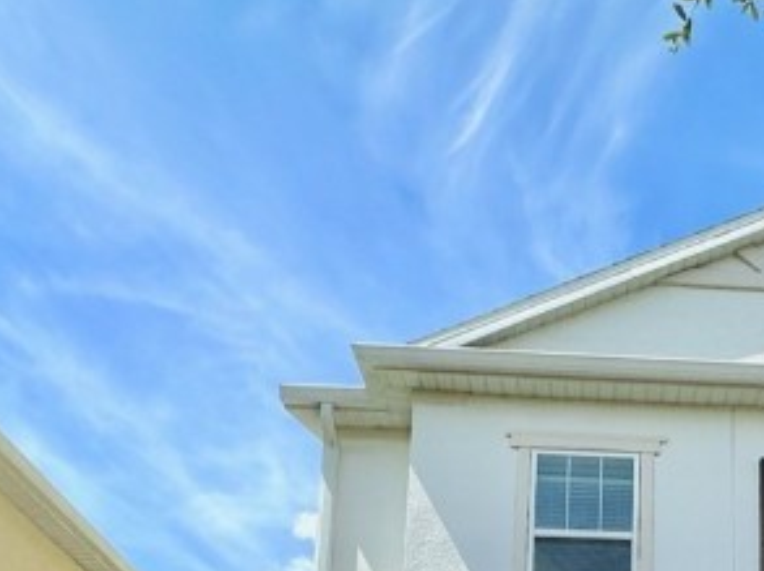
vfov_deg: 24.1
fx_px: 1080
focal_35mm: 49
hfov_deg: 37.0
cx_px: 657
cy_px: 829
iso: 50
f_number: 2.2
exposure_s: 1/1473
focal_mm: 2.22
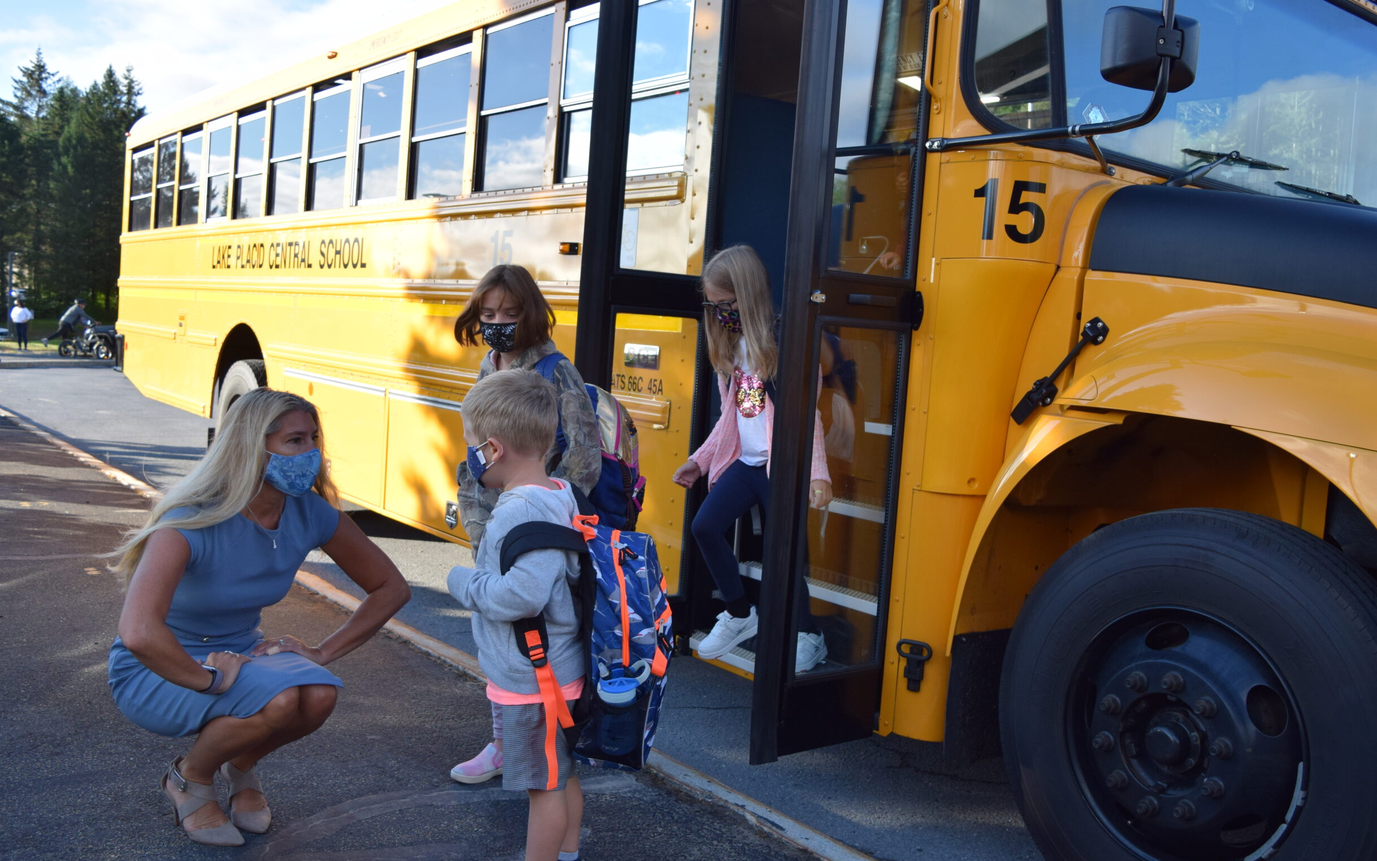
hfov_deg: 57.4
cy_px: 432
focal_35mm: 34
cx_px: 676
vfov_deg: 37.8
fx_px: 1258
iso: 400
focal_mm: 21
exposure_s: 1/1250
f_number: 4.5
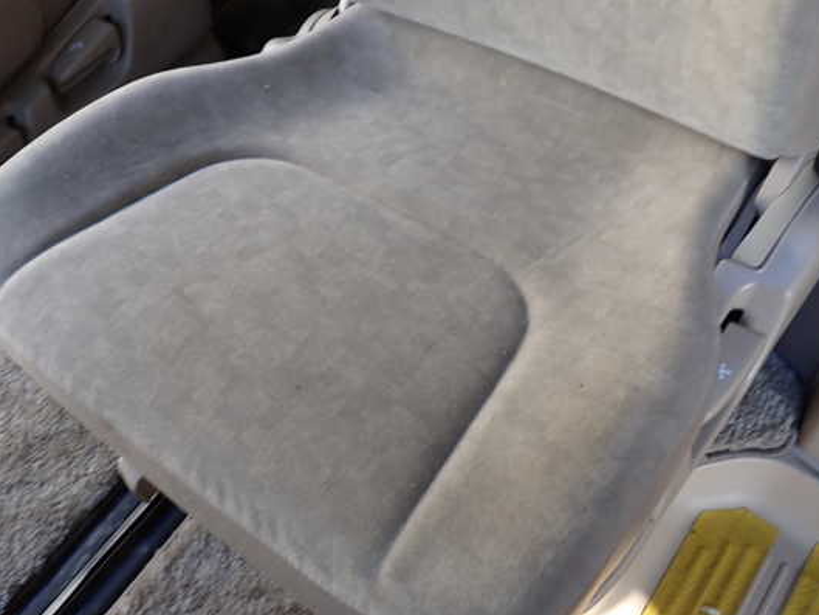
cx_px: 389
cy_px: 310
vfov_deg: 41.8
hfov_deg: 53.9
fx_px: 805
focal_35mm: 34
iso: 100
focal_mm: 5.4
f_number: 2.3
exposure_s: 1/60
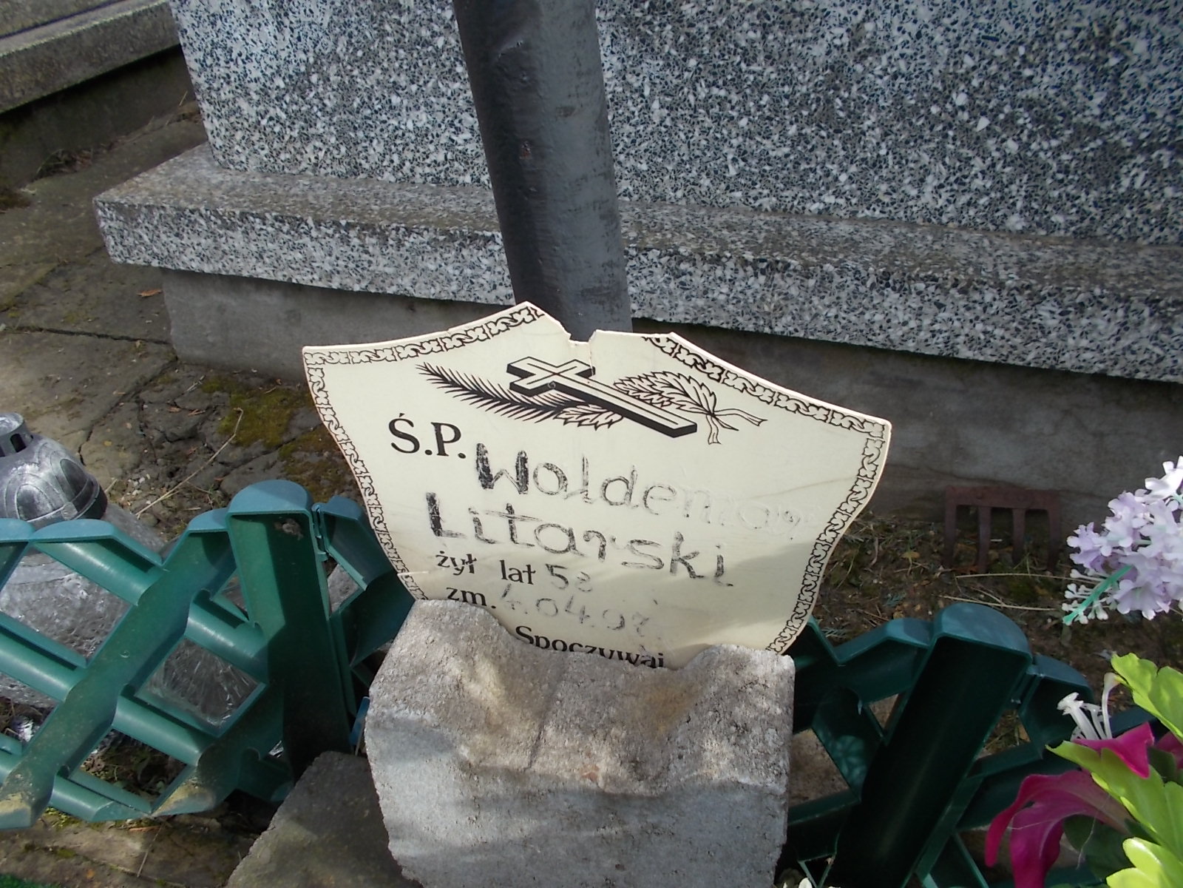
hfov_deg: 67.3
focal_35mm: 26
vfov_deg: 53.1
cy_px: 444
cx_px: 592
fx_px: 889
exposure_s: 1/400
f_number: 3.2
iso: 80
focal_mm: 4.6
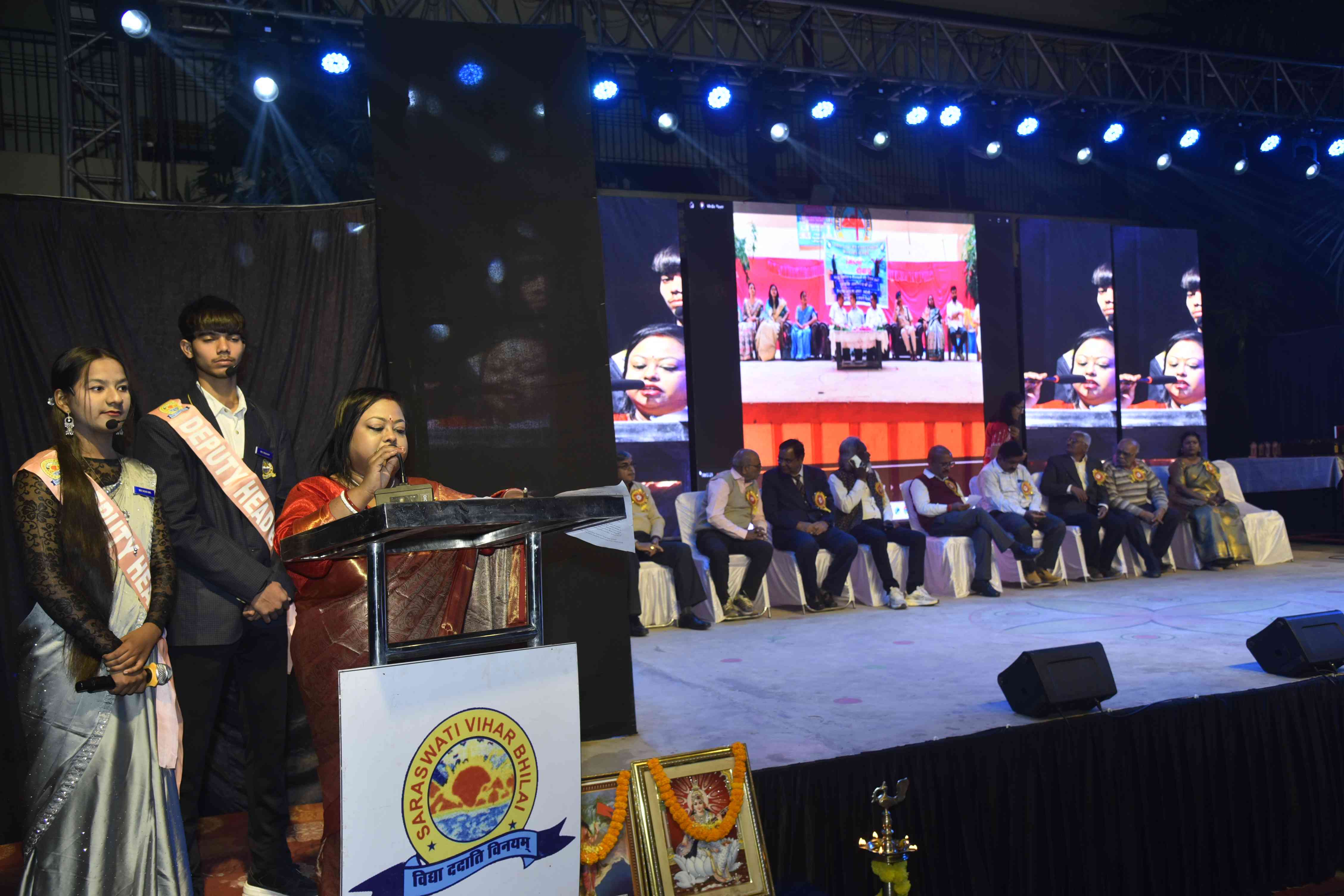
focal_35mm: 31
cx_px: 672
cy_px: 448
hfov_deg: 60.3
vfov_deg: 42.3
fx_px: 1157
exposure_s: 1/200
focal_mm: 31
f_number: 5
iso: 320
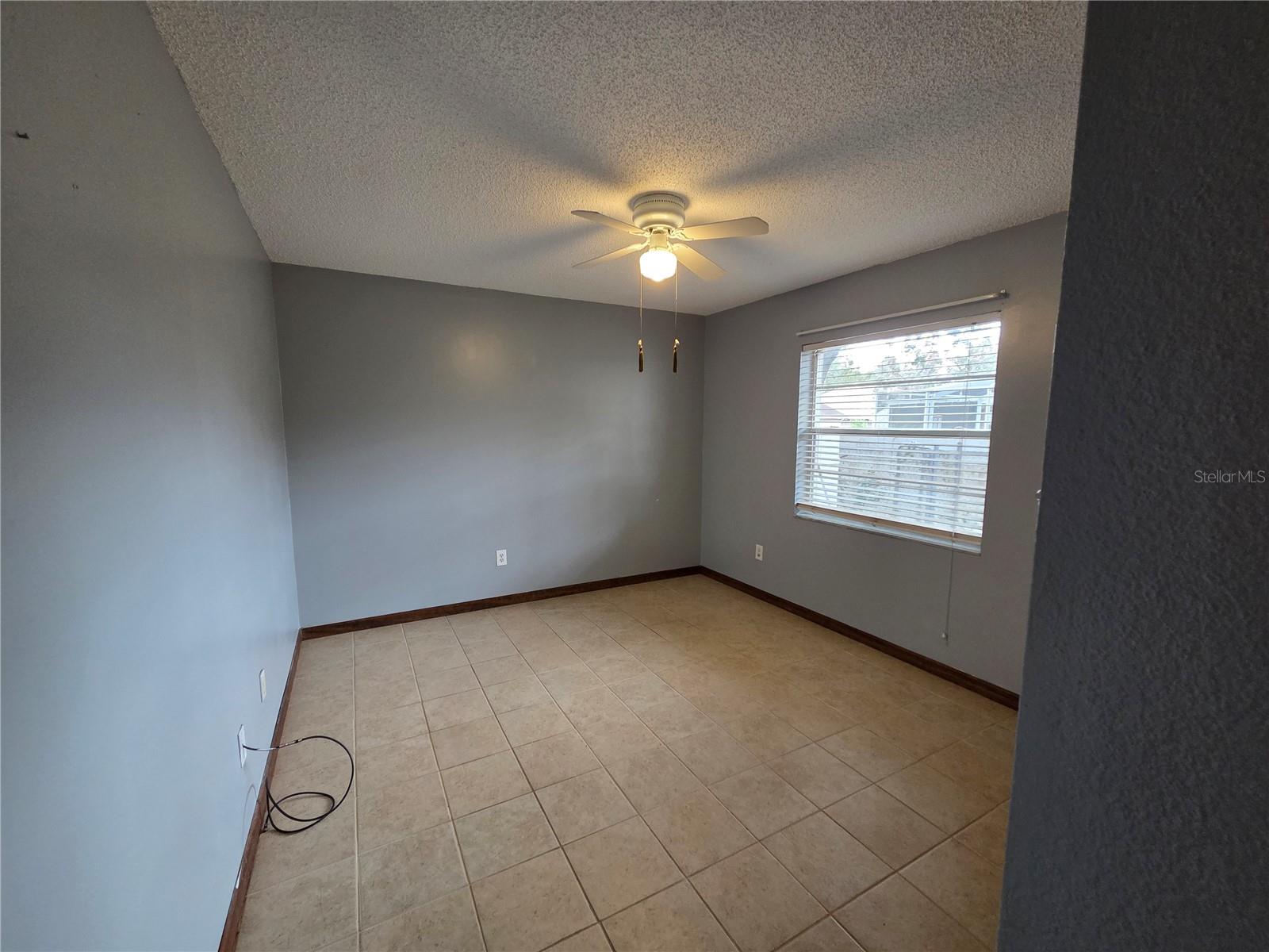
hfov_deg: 106.2
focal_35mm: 13
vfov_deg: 89.9
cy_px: 476
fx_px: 477
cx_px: 634
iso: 250
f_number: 2.2
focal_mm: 2.2
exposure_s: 1/60
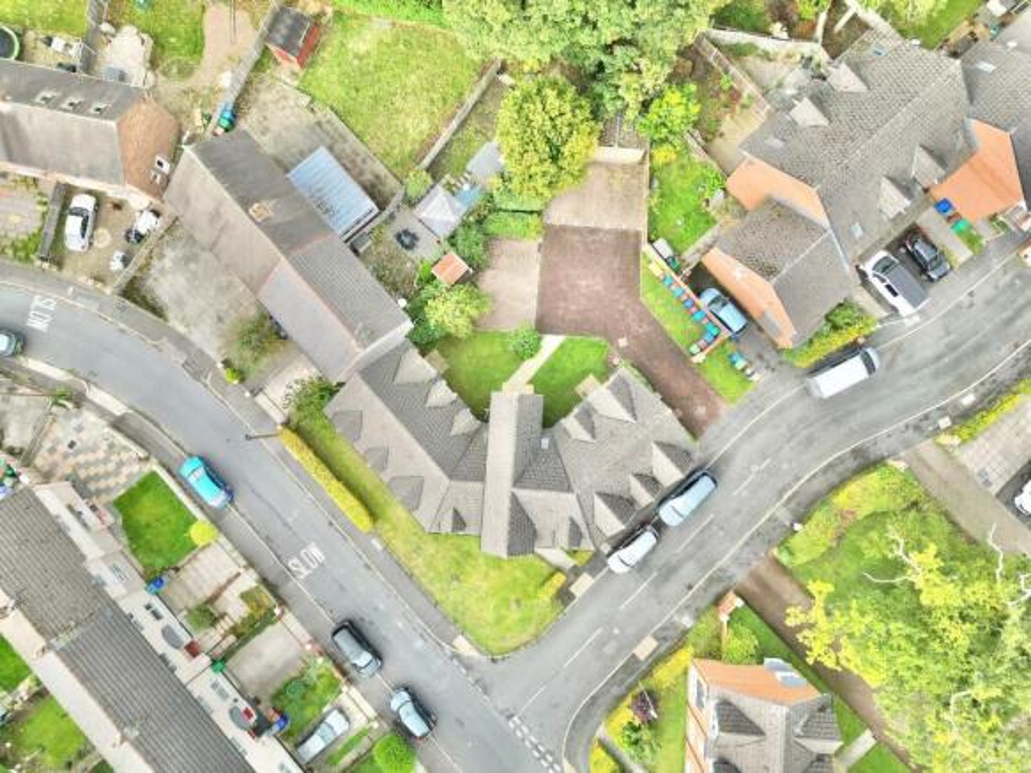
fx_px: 715
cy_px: 386
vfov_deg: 56.8
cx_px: 516
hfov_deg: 71.6
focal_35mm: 24
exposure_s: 1/640
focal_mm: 6.72
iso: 110
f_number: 1.7
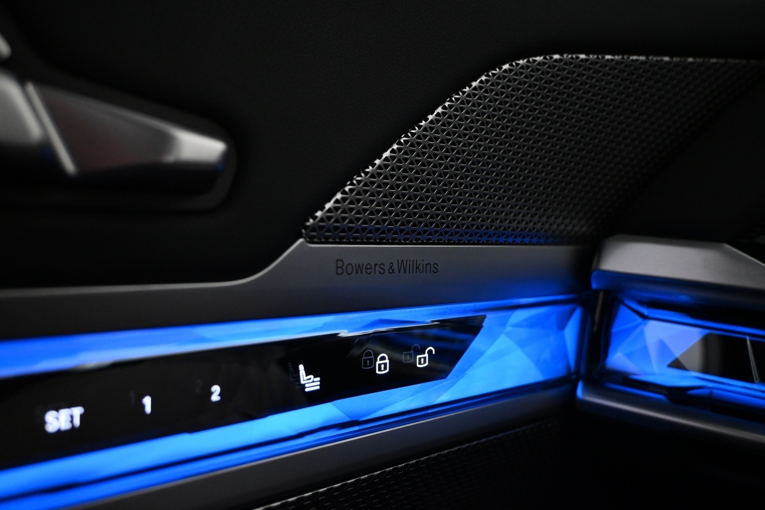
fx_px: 622
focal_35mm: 29
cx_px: 382
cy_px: 255
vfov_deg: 44.6
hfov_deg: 63.2
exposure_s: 1/125
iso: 2000
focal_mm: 19.5
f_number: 3.8
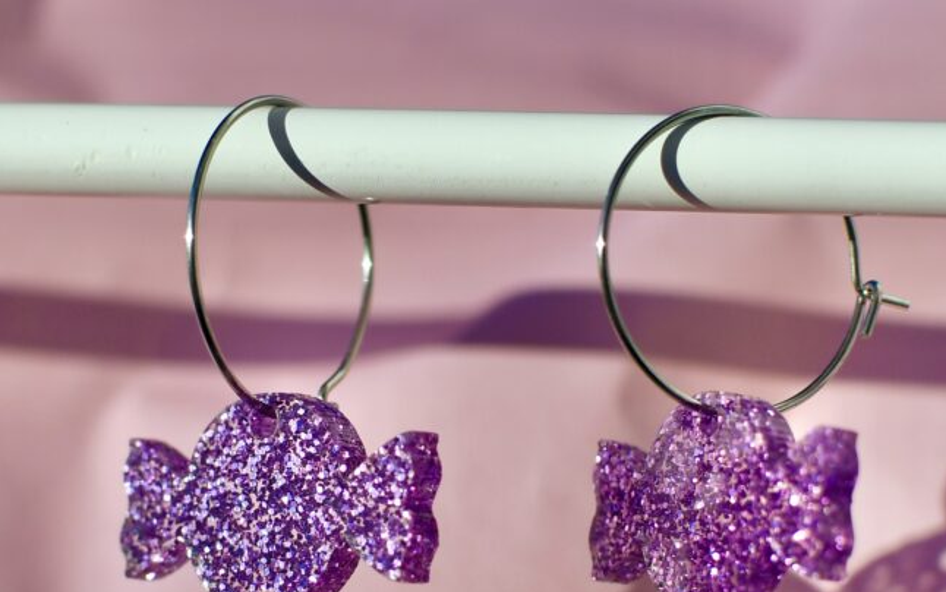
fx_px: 2063
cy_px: 574
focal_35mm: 80
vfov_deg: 16.0
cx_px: 474
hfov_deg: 25.8
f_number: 4.5
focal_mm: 35
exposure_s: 1/3200
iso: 200
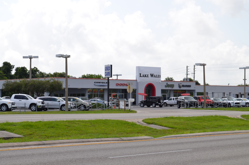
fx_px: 569
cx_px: 124
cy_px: 82
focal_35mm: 82
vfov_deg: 16.5
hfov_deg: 24.7
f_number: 9
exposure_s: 1/200
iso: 100
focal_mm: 55
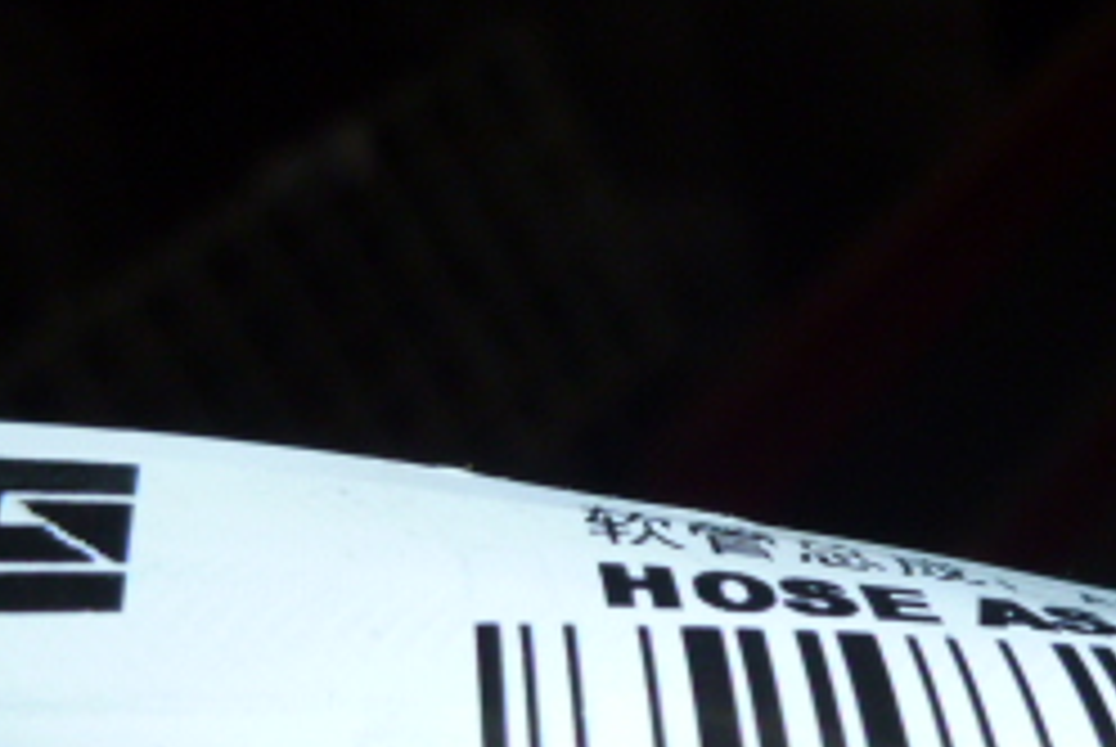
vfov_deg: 20.2
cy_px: 585
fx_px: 2079
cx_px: 792
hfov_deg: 29.7
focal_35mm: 67
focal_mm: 4.5
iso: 125
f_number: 3.1
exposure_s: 1/60
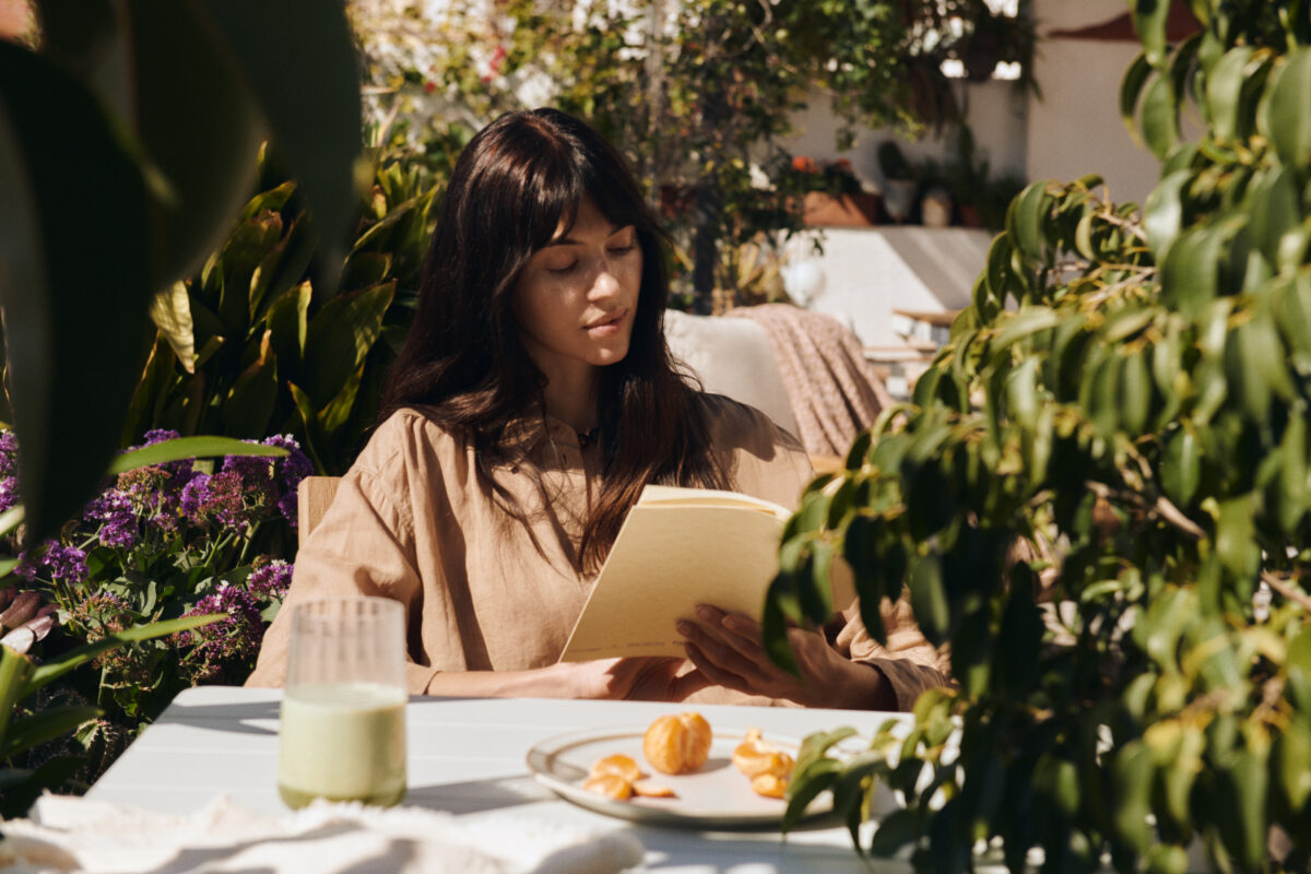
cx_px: 656
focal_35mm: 66
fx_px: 2403
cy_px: 437
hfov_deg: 30.5
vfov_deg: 20.6
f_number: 5.6
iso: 400
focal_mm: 66
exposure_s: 1/1600
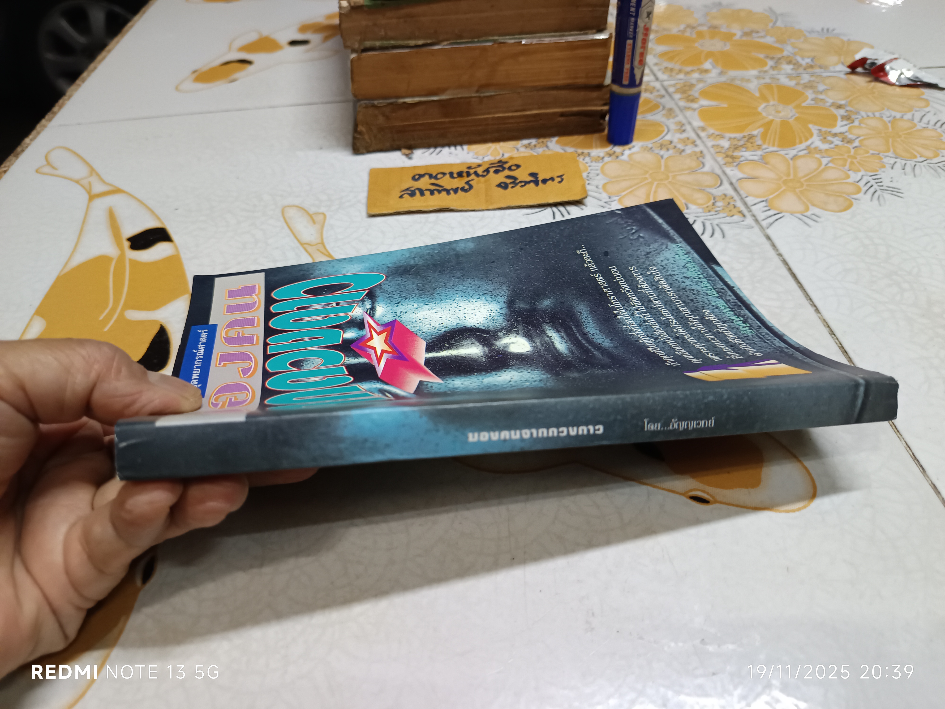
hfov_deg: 71.6
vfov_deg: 56.8
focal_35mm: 24
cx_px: 472
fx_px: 655
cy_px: 354
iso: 1094
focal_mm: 5.31
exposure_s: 1/25
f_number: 1.7
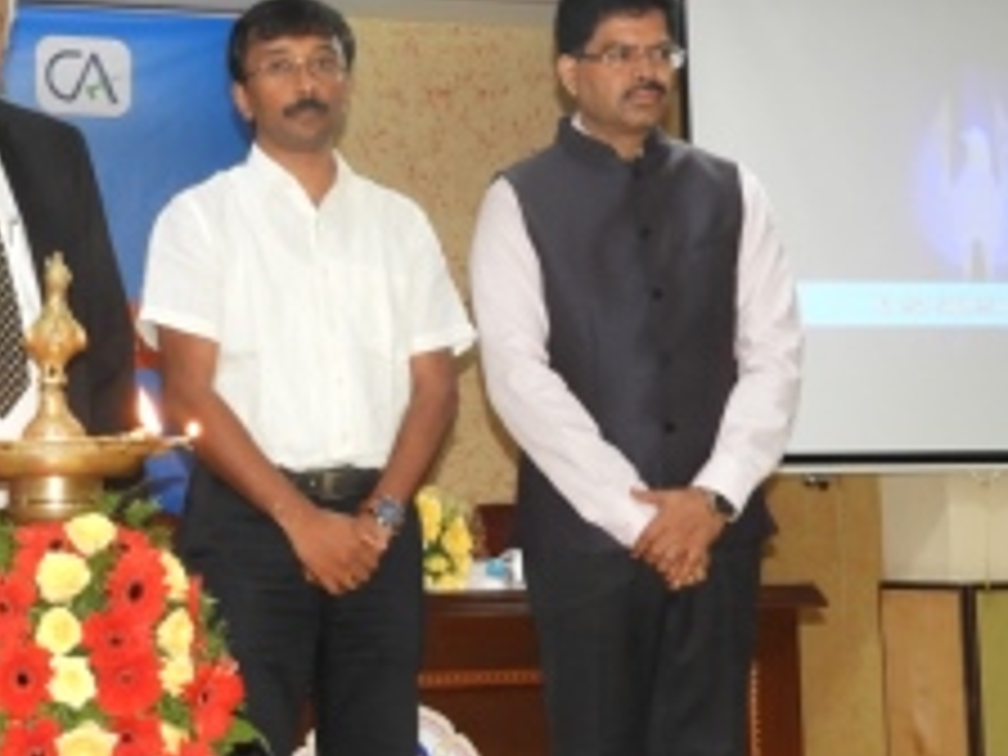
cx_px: 126
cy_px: 306
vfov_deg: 18.4
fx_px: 2330
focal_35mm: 80
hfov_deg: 23.8
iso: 400
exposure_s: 1/30
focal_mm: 7.2
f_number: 3.8
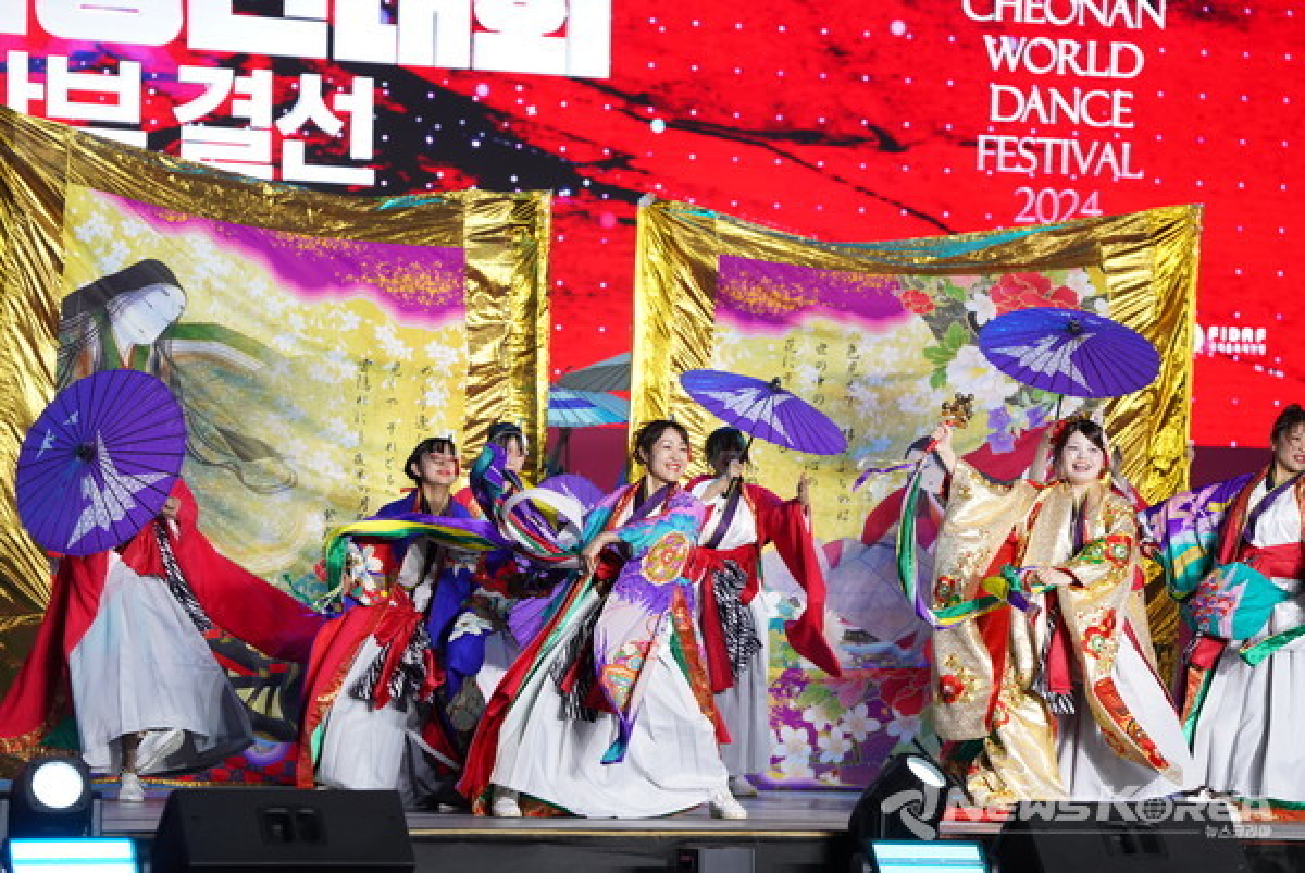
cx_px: 652
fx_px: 5586
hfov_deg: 13.3
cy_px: 436
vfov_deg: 8.9
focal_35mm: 154
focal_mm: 154
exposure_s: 1/640
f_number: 4
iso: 1600
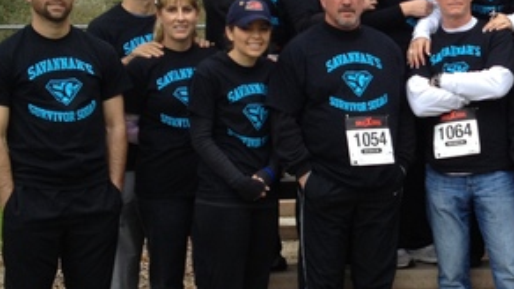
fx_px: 1281
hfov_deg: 22.0
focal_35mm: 94
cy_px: 132
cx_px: 493
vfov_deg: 12.9
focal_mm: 4.28
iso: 50
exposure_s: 1/164
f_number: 2.4
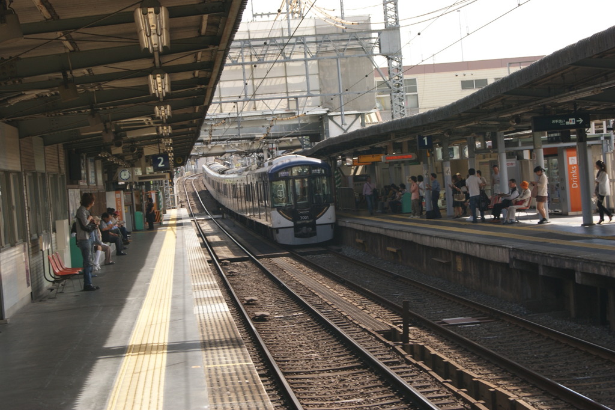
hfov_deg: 24.6
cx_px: 308
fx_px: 1409
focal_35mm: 82
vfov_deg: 16.5
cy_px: 205
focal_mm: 55
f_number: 8
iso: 100
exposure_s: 1/125
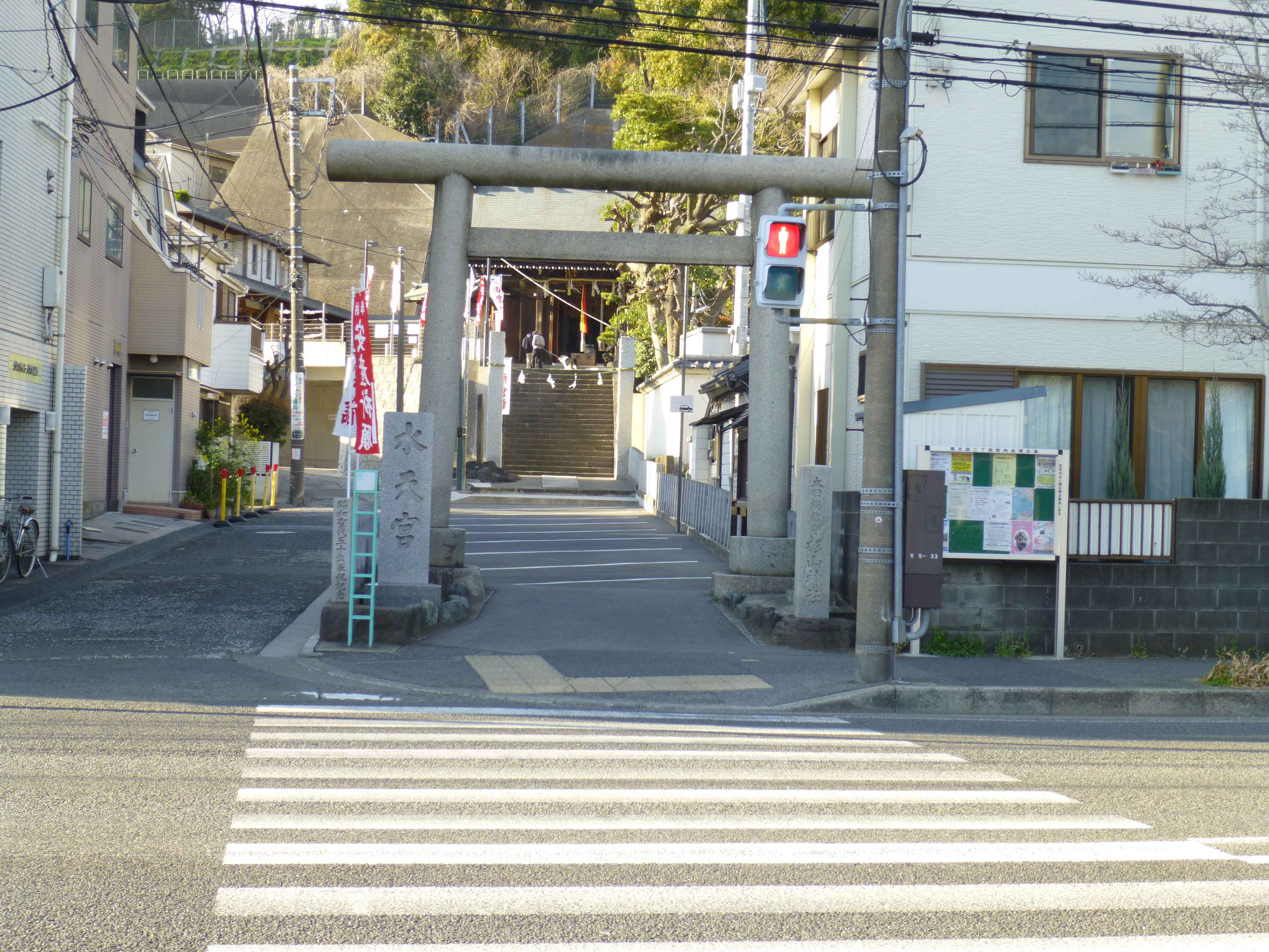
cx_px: 634
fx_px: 2200
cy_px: 476
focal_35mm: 60
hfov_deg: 32.2
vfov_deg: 24.4
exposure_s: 1/100
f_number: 4.3
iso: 100
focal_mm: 10.7
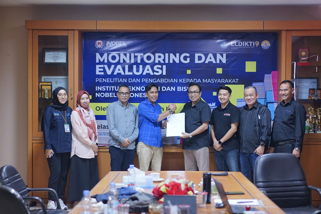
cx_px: 160
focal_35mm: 75
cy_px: 107
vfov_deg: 18.2
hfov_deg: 27.0
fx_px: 669
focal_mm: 50
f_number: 1.8
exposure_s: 1/80
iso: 1600
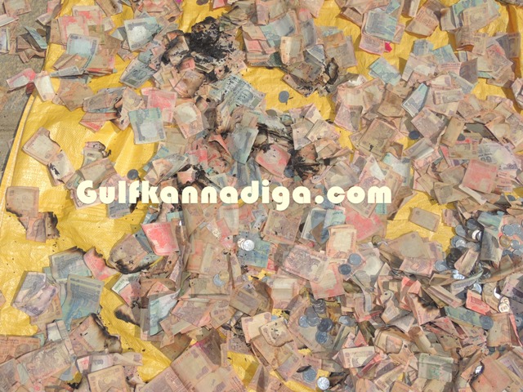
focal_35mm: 30
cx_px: 262
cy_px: 196
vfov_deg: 46.8
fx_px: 453
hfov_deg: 60.0
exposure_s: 1/1600
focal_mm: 5.3
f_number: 4.4
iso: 100
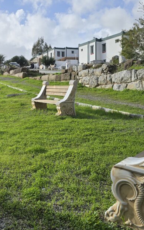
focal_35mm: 40
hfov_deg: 31.7
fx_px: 251
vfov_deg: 49.2
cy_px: 105
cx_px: 45
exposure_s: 1/1117
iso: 12
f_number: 1.7
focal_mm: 6.3
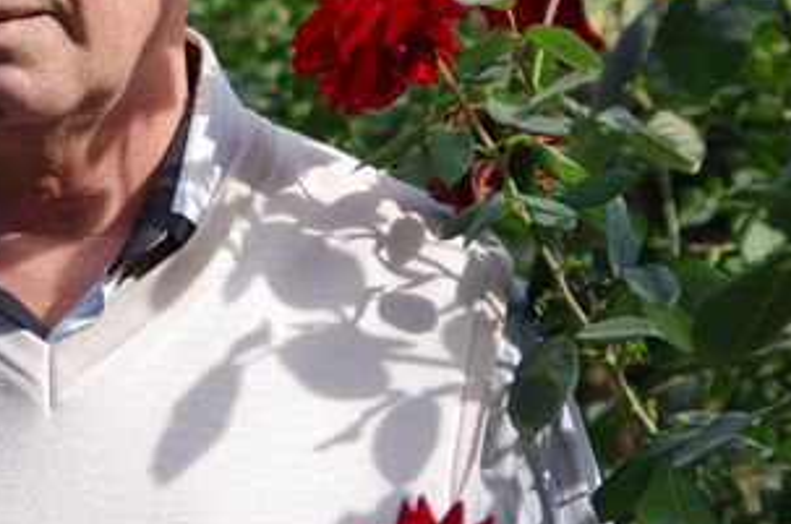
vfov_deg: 6.8
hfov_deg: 10.2
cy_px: 10
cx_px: 68
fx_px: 4409
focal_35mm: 201
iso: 100
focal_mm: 60
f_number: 4.5
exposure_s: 1/250
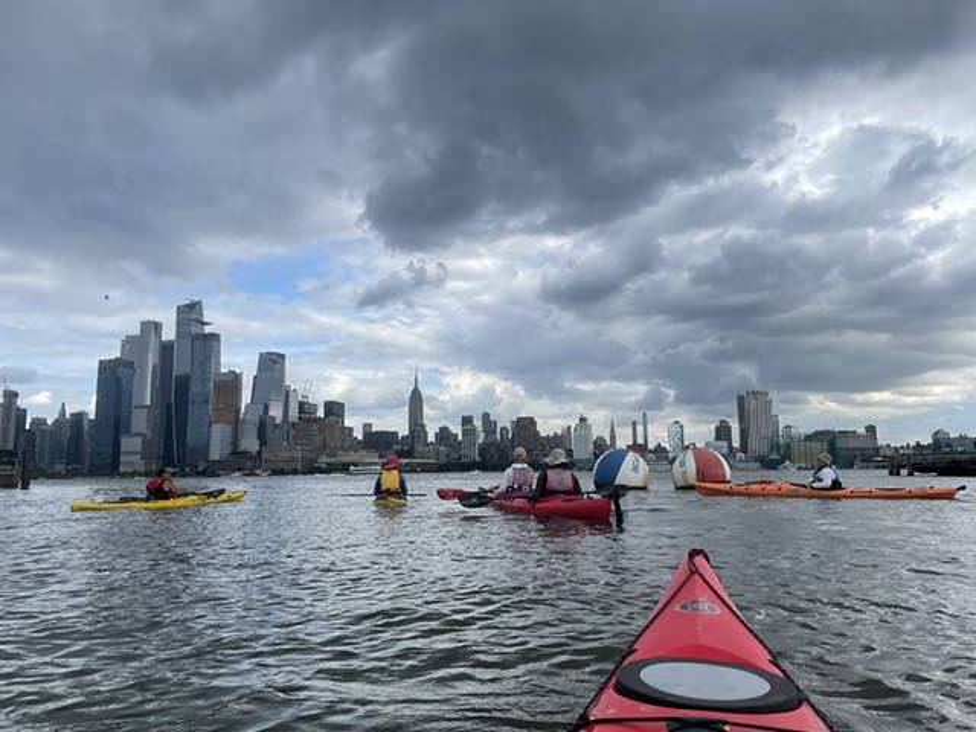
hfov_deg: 67.3
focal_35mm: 26
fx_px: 733
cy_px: 366
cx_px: 488
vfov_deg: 53.1
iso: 32
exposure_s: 1/2681
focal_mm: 4.2
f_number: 1.6
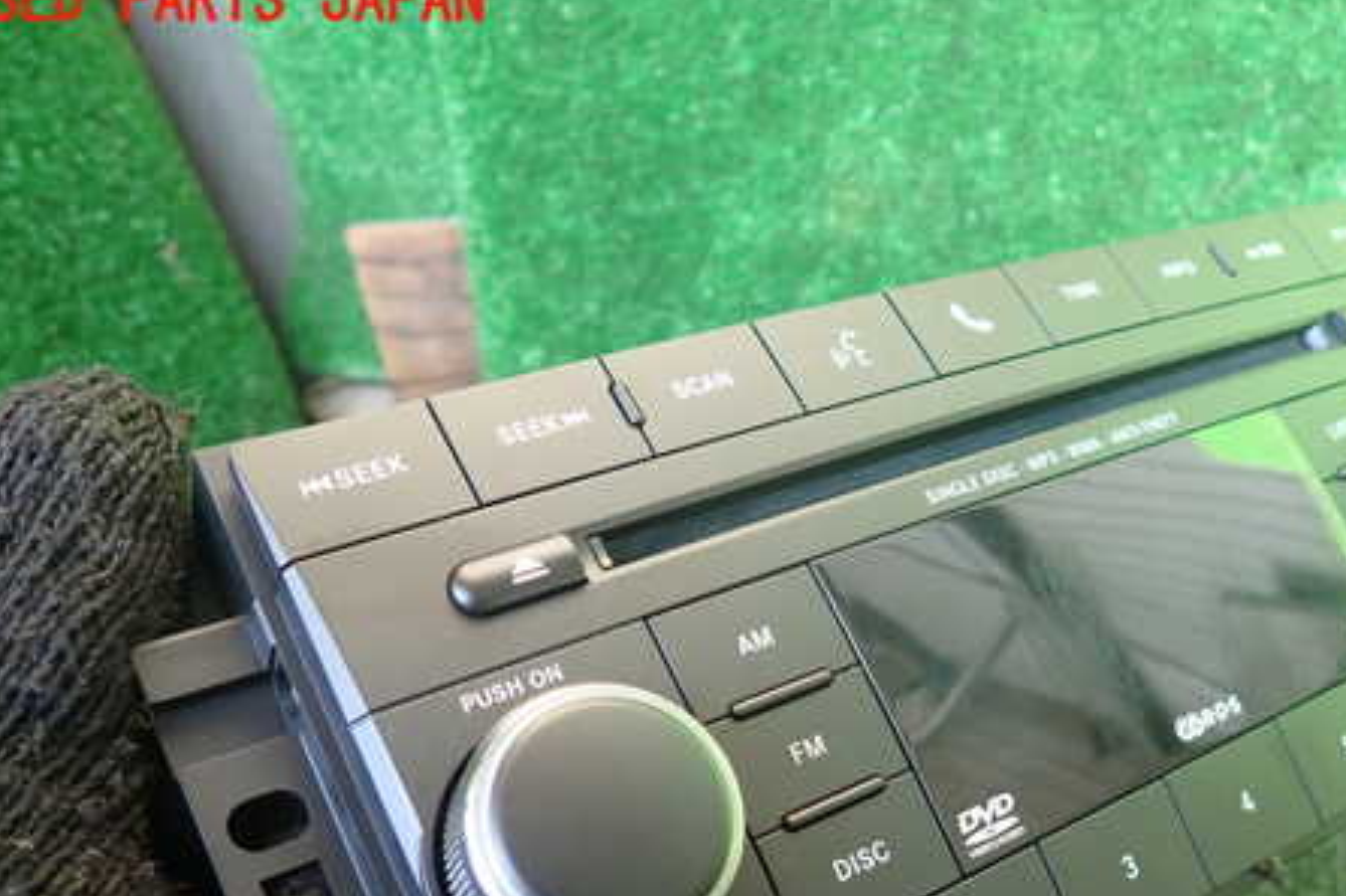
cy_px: 643
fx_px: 1308
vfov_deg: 37.1
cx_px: 842
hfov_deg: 53.8
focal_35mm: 35
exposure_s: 1/50
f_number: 2
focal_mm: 4.5
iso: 200
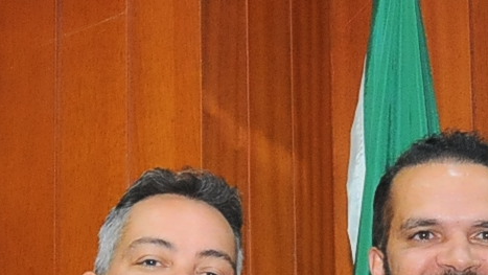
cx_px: 400
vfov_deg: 6.8
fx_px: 2239
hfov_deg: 12.4
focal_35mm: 173
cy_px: 519
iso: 1250
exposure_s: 1/60
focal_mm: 24
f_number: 5
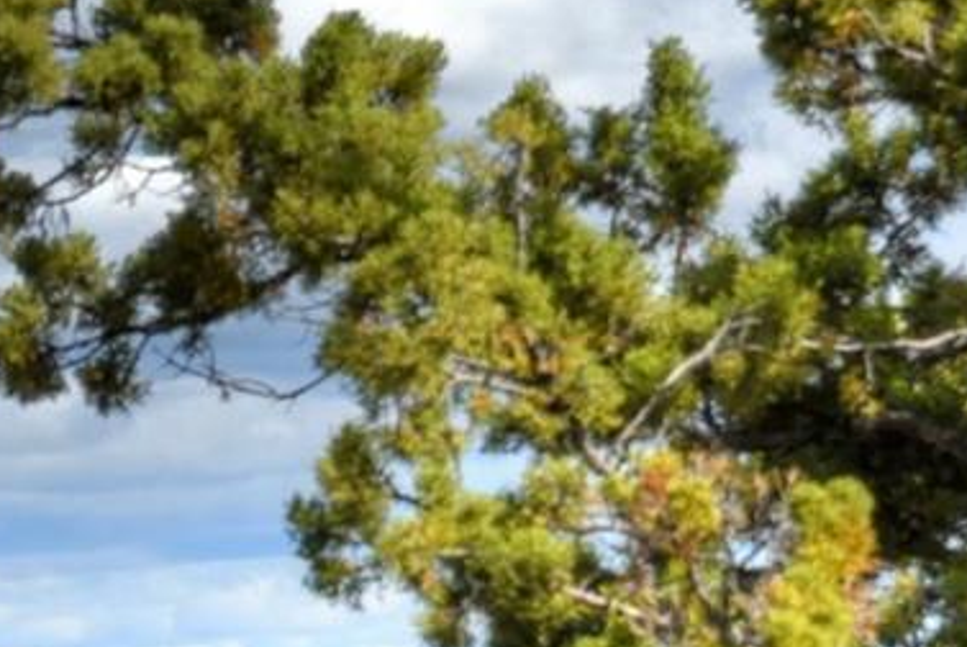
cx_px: -115
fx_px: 12822
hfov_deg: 4.3
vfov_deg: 2.9
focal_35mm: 477
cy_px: 840
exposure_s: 1/640
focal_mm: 120
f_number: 9
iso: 200
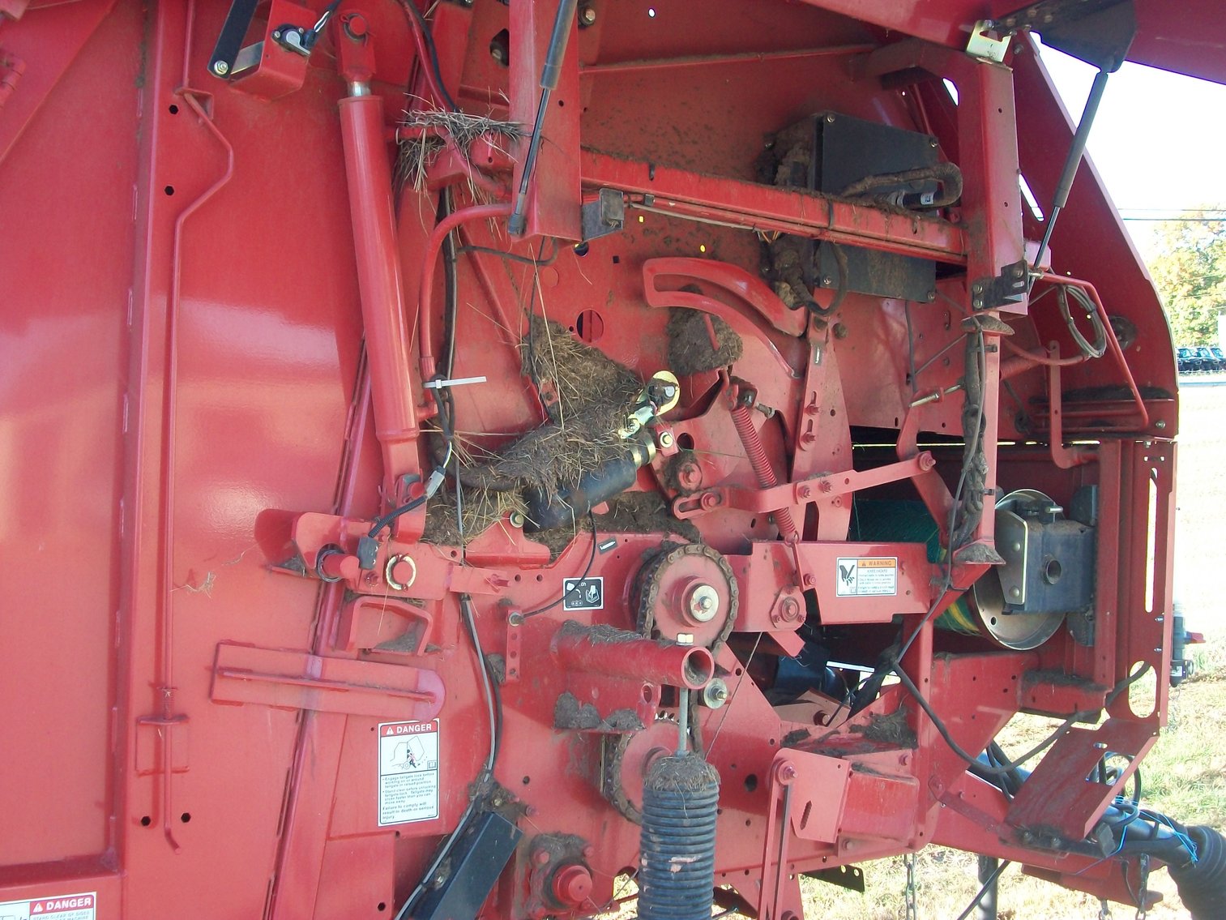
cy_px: 460
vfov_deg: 34.4
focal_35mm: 42
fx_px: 1488
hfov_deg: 44.8
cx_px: 613
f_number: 3.2
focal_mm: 7.1
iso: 80
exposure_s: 1/80
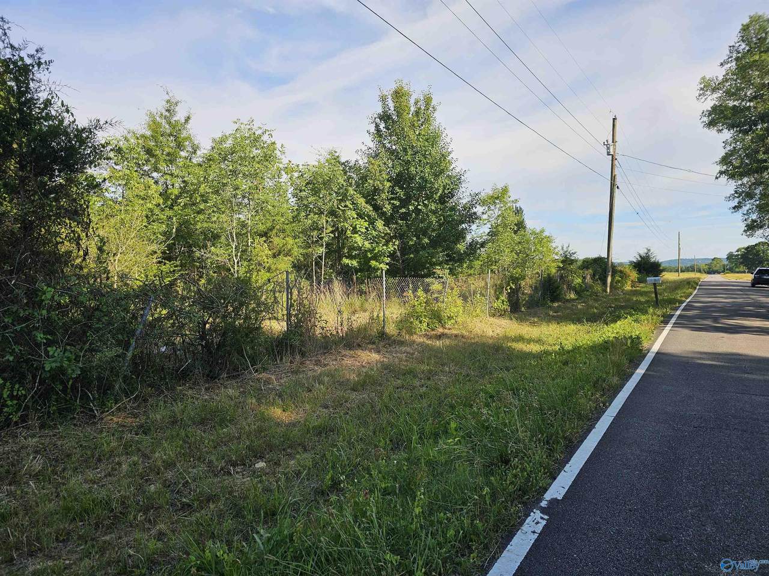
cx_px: 384
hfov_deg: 73.9
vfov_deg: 58.9
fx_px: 511
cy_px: 288
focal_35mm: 23
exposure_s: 1/480
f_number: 1.7
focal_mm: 6.3
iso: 10
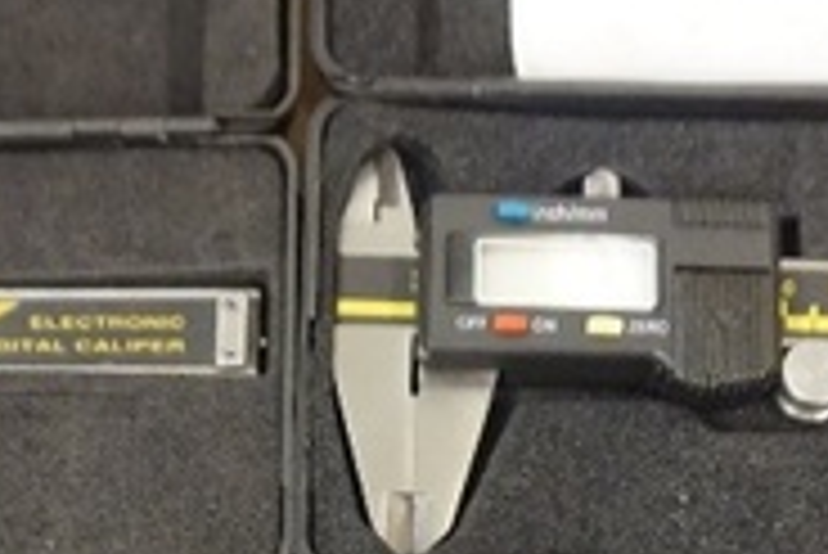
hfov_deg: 21.6
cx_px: 346
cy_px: 905
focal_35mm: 94
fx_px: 2164
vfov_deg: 13.5
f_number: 3.5
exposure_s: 1/30
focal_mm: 16
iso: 3200
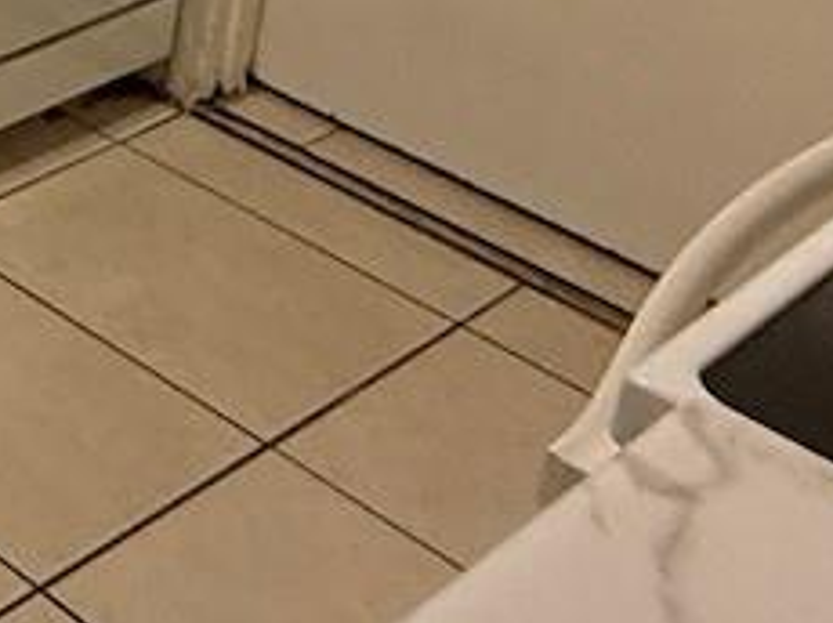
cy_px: -645
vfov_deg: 15.1
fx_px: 1875
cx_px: -1032
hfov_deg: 16.0
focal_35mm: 78
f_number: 2.2
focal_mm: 2.22
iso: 250
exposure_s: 1/60
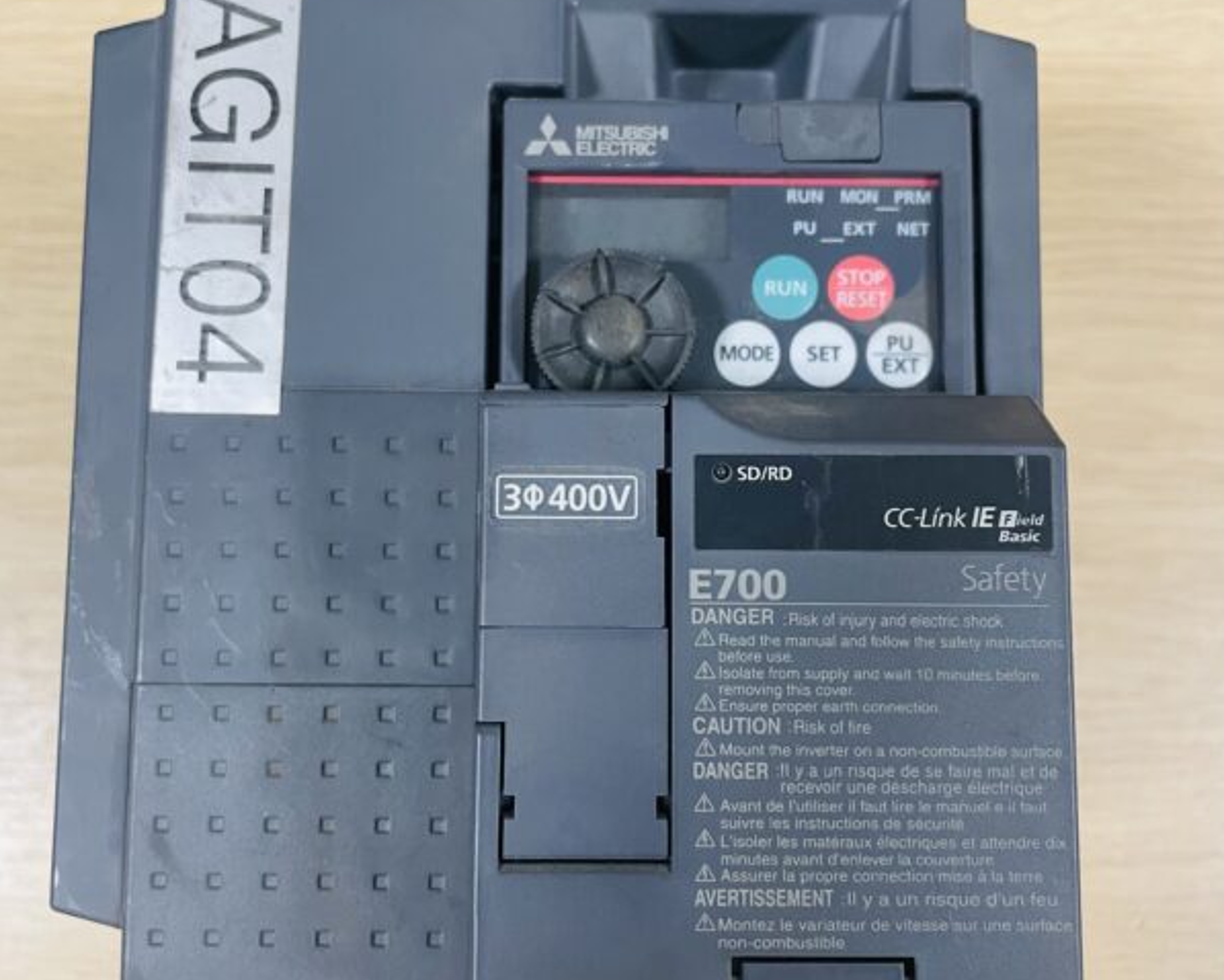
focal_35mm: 34
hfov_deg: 52.8
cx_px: 611
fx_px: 1232
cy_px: 494
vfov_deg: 43.4
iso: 200
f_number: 1.6
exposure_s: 1/50
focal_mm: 4.2
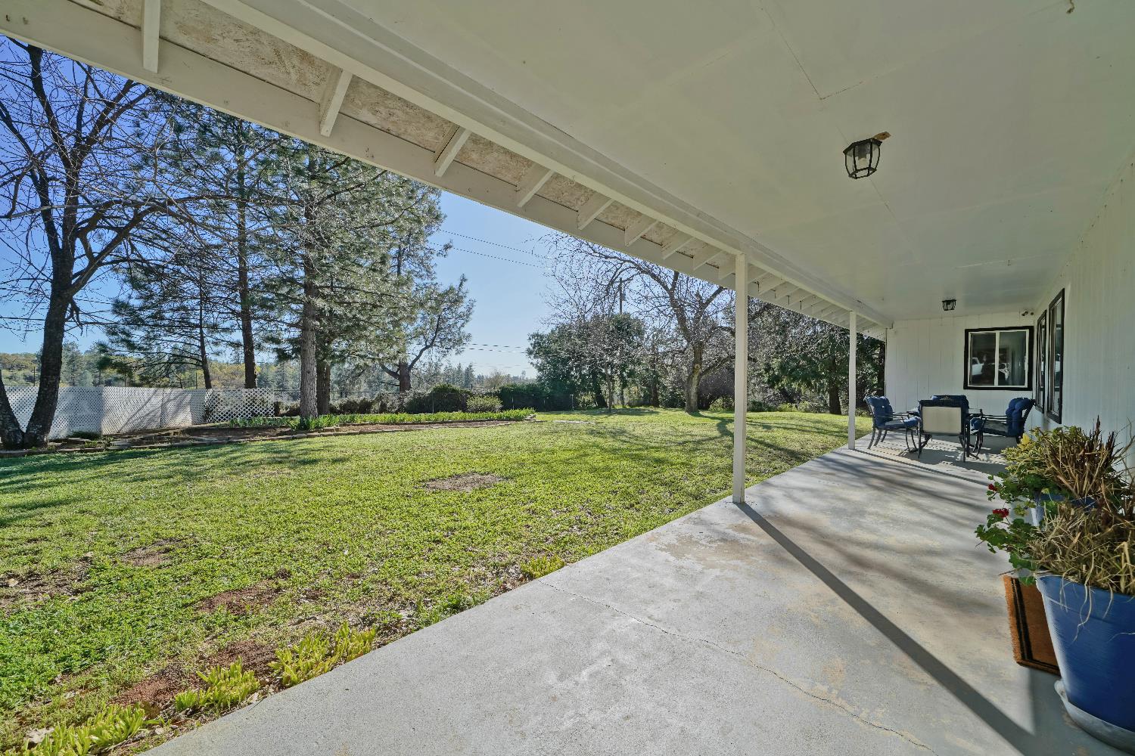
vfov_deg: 85.4
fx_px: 410
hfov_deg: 108.3
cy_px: 378
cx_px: 568
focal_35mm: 13
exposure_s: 1/250
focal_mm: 13
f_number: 7.1
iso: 100
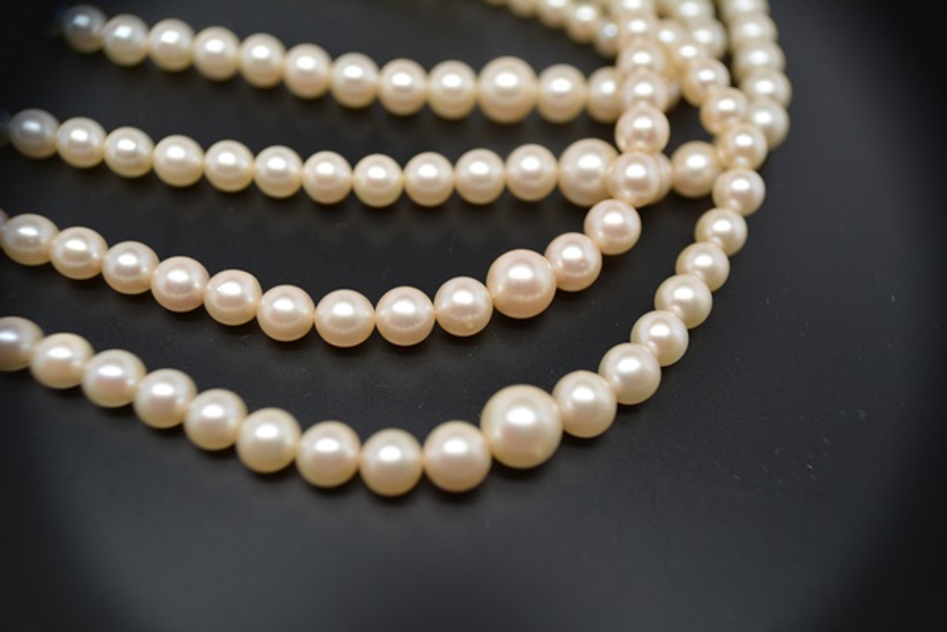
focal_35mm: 27
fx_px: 710
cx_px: 474
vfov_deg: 47.9
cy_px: 316
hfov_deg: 67.4
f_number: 4
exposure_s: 1/60
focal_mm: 18
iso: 400
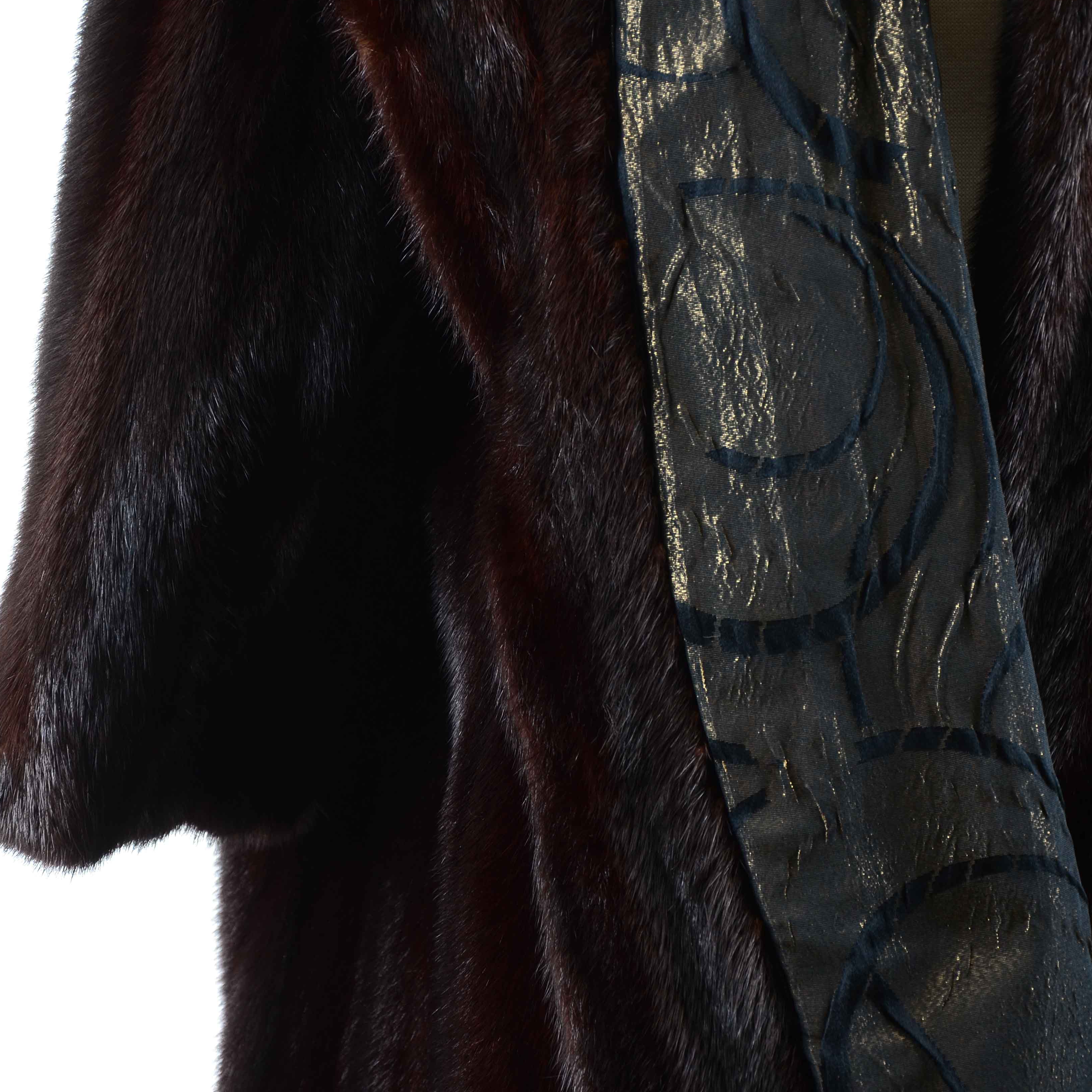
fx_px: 4818
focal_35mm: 135
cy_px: 442
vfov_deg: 12.9
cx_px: 545
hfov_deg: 12.9
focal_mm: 70
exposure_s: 1/160
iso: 200
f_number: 6.3
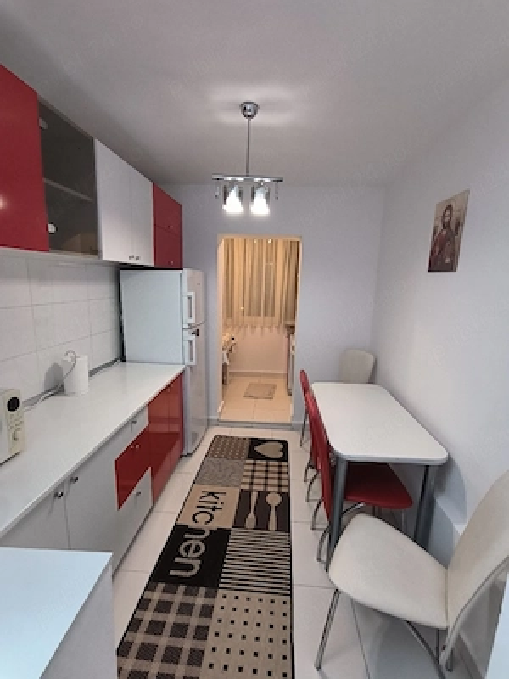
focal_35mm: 16
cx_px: 254
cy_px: 340
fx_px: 314
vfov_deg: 94.5
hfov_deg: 78.1
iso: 382
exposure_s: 1/33.3
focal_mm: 1.65
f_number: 2.2
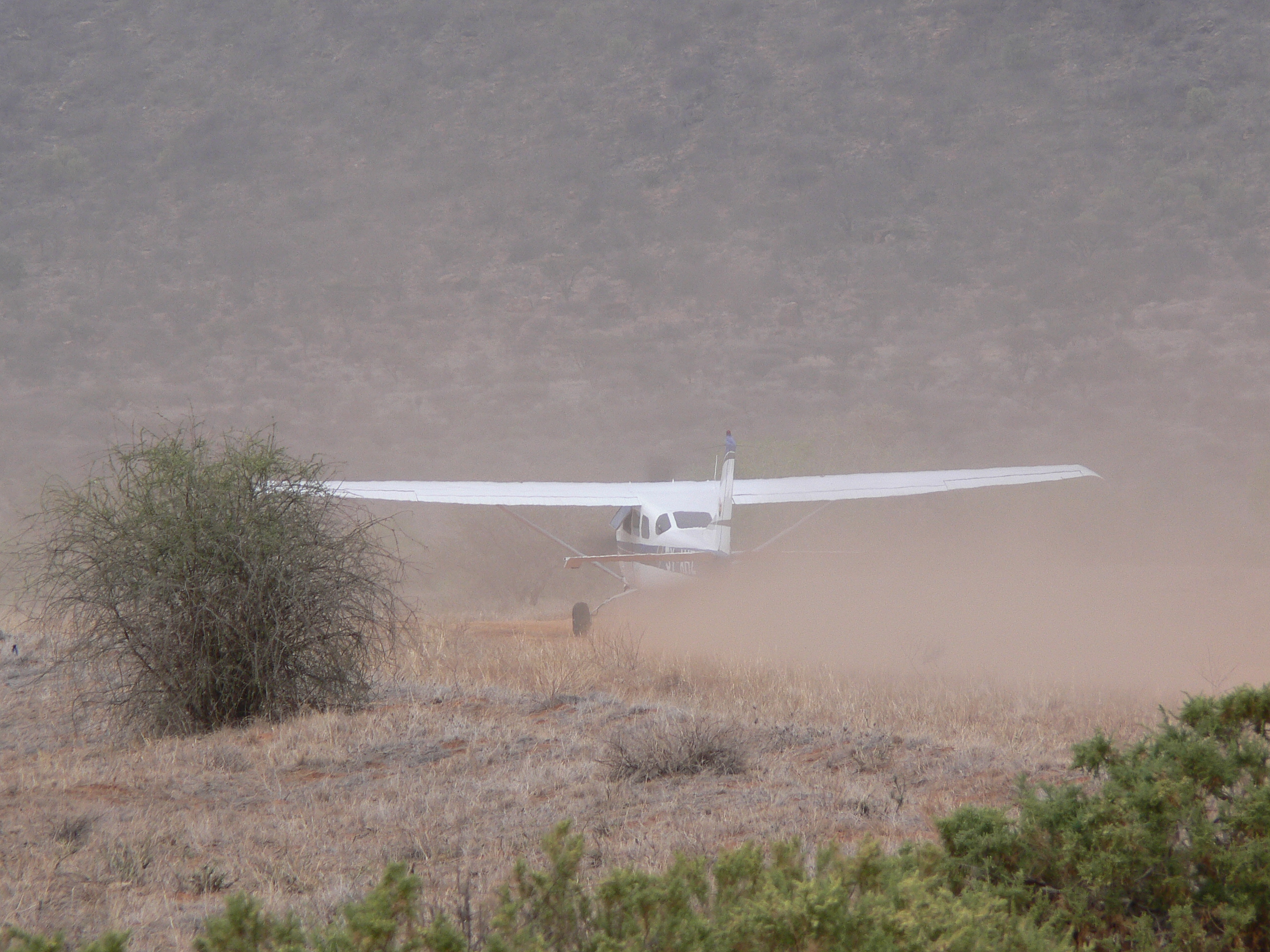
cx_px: 635
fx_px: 19664
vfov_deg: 2.8
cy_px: 476
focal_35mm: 536
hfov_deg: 3.7
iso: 80
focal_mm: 88.8
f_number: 5.6
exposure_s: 1/320
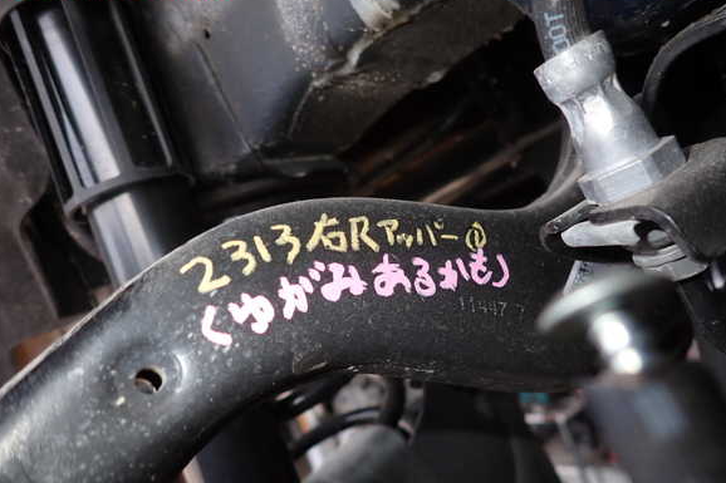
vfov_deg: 47.9
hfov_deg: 67.4
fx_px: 544
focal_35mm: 27
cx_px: 368
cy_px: 253
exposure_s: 1/30
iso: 100
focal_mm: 4.5
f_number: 5.6
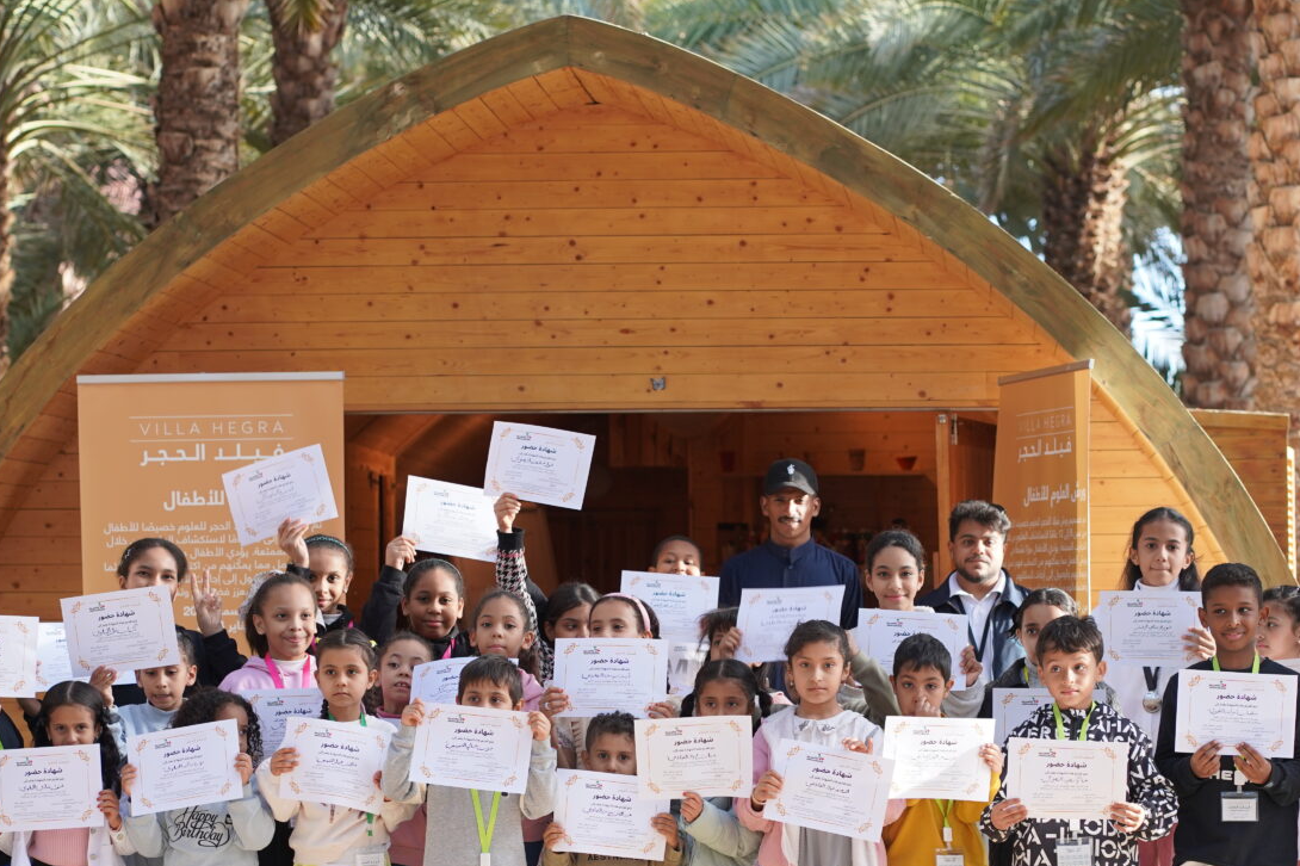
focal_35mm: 117
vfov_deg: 11.7
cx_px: 632
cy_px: 555
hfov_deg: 17.5
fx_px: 4223
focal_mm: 85
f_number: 4
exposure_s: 1/160
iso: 200
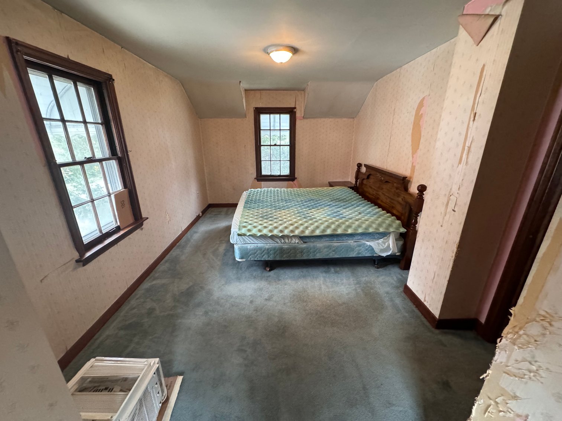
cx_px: 281
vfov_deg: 85.7
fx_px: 227
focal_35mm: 14
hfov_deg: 102.1
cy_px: 210
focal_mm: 2.22
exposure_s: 1/60
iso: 800
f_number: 2.2
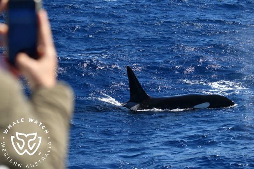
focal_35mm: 98
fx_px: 691
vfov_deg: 14.0
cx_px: 127
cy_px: 84
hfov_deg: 20.8
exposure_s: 1/8000
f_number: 5.6
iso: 1250
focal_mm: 98
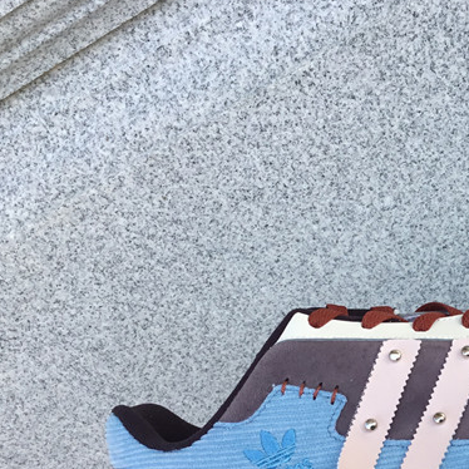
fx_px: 1012
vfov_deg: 25.7
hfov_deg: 25.0
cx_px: 460
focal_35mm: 66
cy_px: 374
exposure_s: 1/509
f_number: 2.4
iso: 25
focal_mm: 3.3
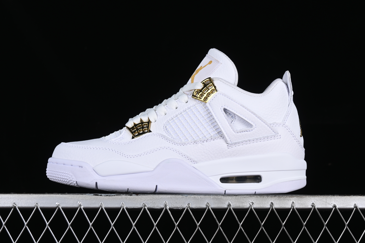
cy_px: 122
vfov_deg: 18.2
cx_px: 182
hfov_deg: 27.0
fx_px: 760
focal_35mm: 75
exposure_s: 1/80
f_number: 9
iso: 160
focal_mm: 50
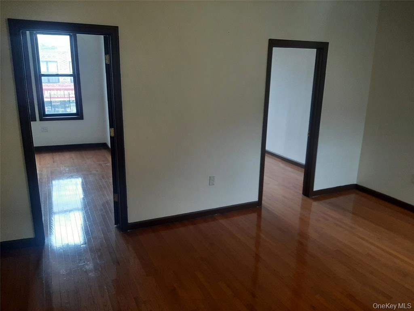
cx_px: 207
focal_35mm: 26
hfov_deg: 67.3
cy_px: 156
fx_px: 311
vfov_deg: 53.1
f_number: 1.7
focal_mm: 3.93
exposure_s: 1/60
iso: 100
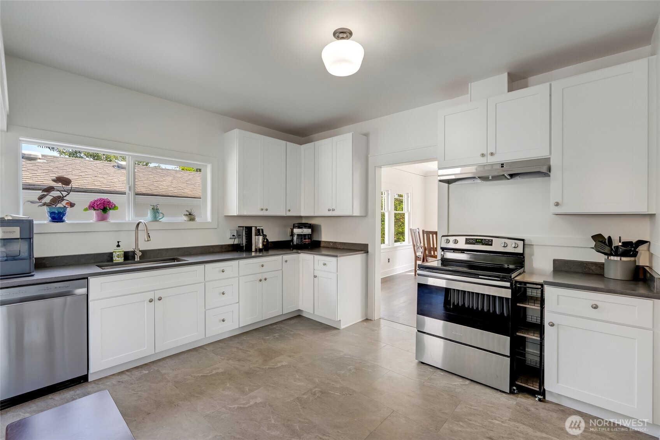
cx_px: 330
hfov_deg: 96.7
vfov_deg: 73.7
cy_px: 220
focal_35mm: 16
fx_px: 293
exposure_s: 1/500
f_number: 9
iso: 400
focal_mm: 16
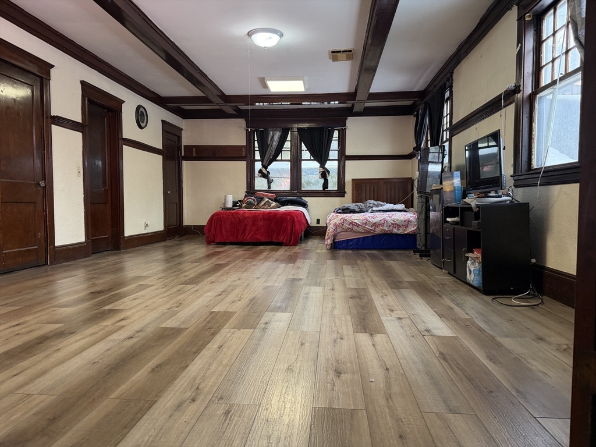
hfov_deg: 71.6
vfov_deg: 56.8
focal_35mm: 24
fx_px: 413
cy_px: 224
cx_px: 298
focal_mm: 6.76
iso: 320
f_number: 1.78
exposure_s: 1/120
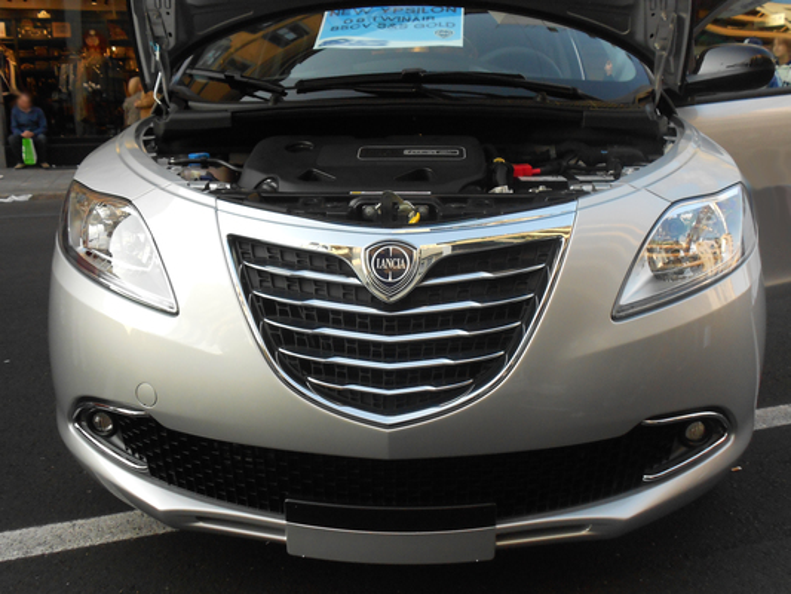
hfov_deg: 56.8
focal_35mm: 32
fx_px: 731
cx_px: 396
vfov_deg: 44.2
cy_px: 297
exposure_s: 1/200
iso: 200
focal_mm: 5.8
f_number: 3.6
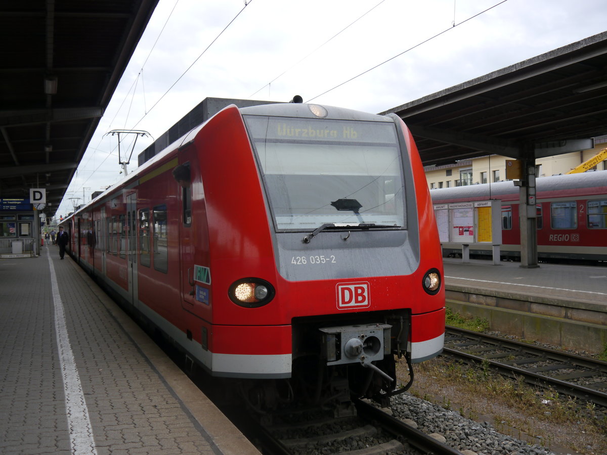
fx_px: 631
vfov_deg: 39.7
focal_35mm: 36
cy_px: 228
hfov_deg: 51.4
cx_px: 304
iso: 160
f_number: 4.5
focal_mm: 18
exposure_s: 1/100
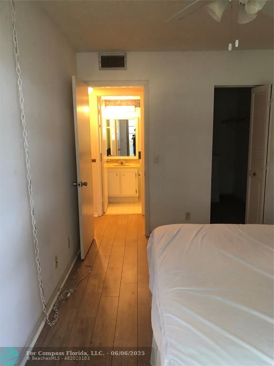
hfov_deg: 49.7
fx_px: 296
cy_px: 183
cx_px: 137
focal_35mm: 28
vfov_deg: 63.4
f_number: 1.8
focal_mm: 4
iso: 64
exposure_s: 1/15
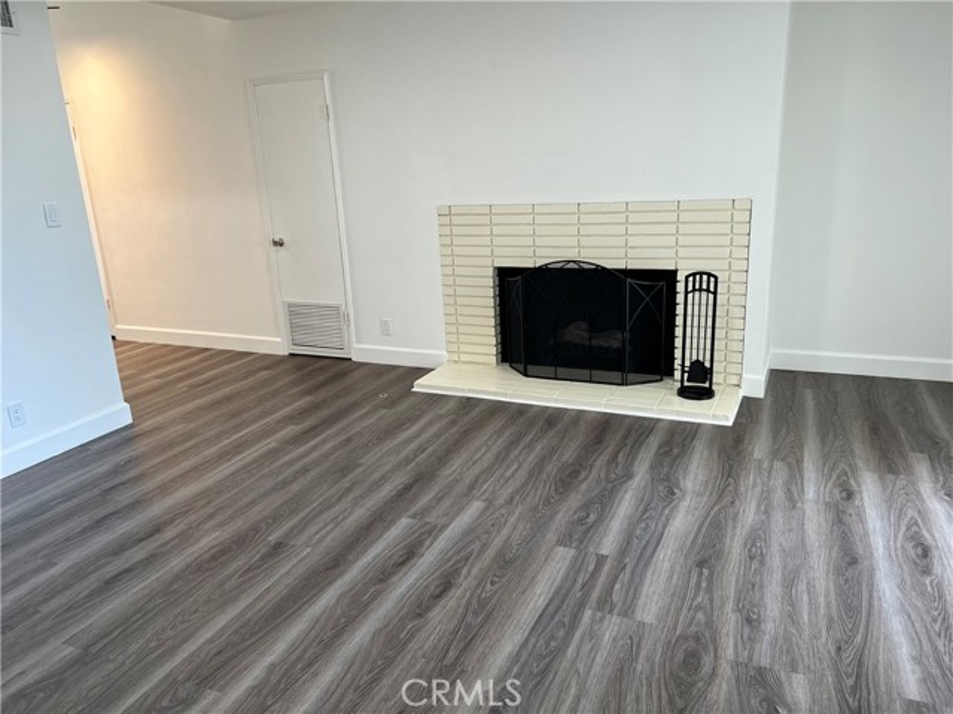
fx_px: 716
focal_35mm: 26
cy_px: 357
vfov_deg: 53.1
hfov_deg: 67.3
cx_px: 476
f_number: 1.5
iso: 100
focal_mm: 5.7
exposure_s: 1/120
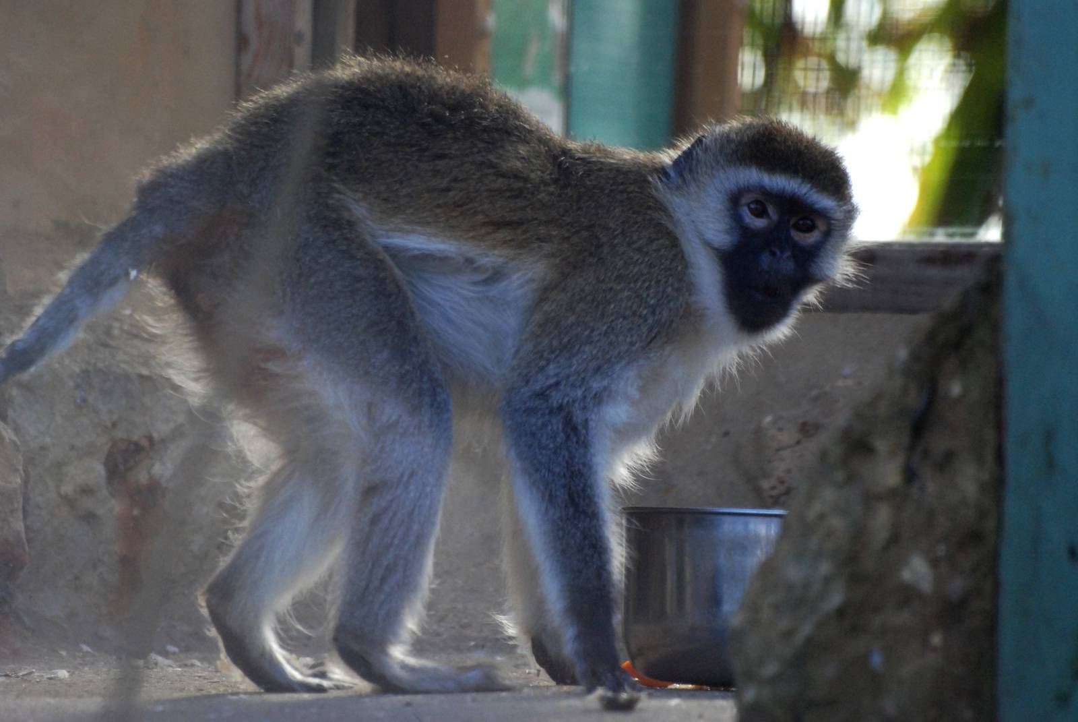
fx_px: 13491
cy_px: 361
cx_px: 539
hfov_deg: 4.6
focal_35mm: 450
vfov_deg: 3.1
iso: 1000
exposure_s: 1/320
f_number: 5.6
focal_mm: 300
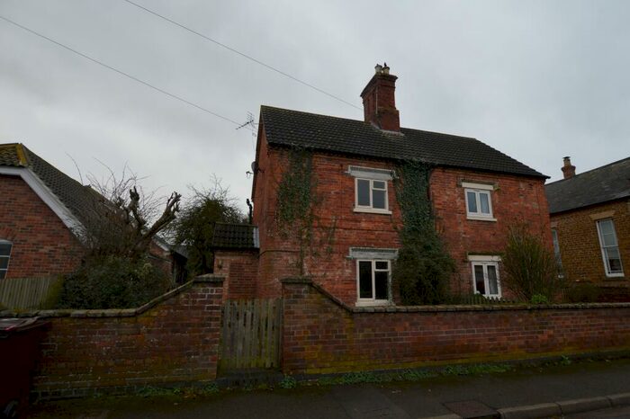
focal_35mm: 17
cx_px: 315
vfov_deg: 69.6
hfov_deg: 92.5
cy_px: 210
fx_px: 302
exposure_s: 1/125
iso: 280
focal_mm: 11.5
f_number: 5.6
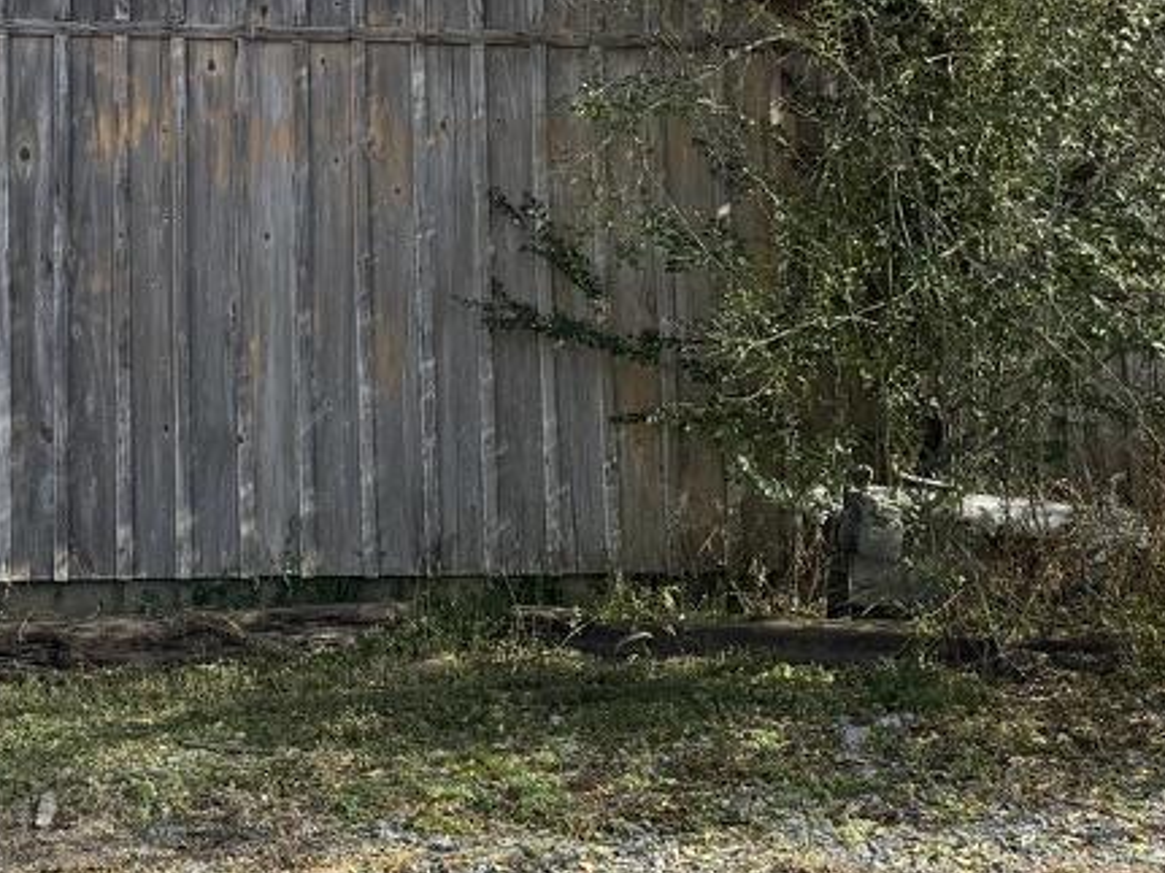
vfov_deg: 25.0
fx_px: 1918
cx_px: 11
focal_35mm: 57
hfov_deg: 31.4
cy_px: 119
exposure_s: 1/1488
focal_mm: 6.86
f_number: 1.78
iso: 80
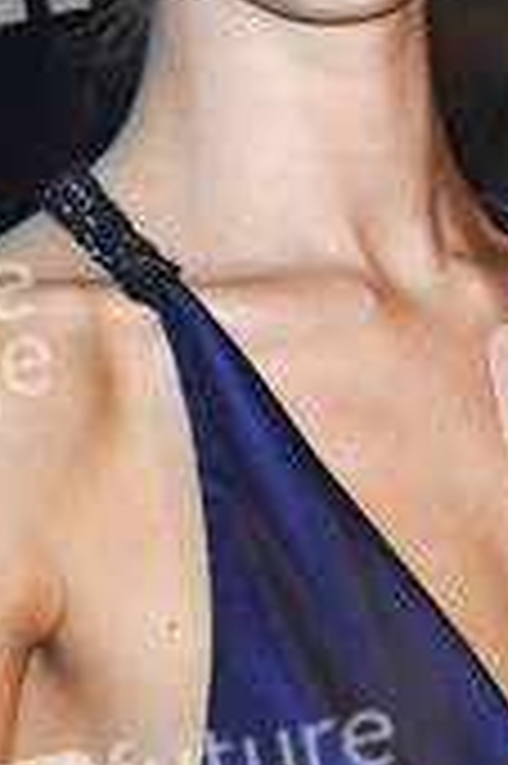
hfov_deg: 2.9
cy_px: 144
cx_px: 312
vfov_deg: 4.3
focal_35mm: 477
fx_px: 10120
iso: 200
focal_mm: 135
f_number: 4
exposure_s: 1/250
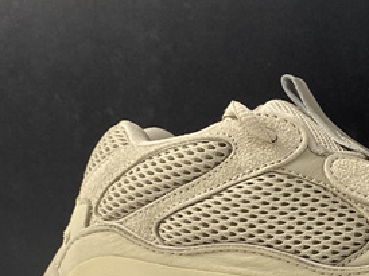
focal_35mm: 95
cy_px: 252
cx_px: 536
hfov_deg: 18.5
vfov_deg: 15.3
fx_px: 1012
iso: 50
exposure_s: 1/100
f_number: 1.8
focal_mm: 4.25
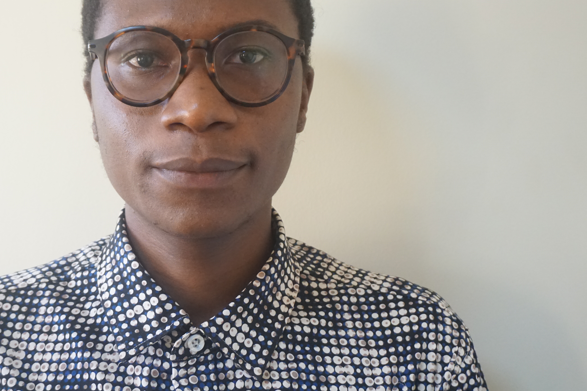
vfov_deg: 27.1
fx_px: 811
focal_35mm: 50
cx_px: 207
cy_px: 151
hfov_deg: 39.4
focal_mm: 23
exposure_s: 1/160
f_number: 4
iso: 2500
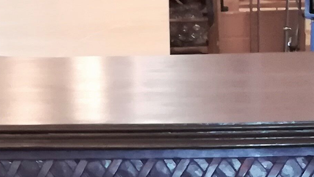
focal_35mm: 116
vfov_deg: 9.7
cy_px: 355
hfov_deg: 18.4
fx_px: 966
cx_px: 199
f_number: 2.2
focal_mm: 3.83
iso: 500
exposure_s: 1/20
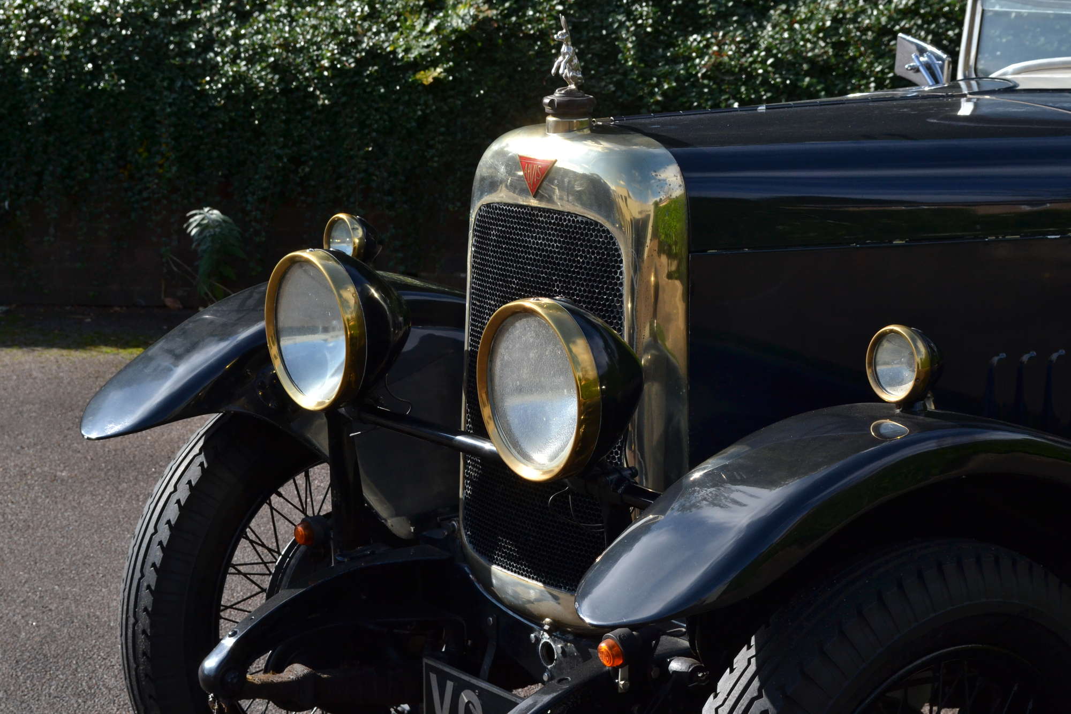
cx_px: 536
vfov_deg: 16.6
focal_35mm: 82
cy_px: 357
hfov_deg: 24.6
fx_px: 2454
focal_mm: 55
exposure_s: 1/500
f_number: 11
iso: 400
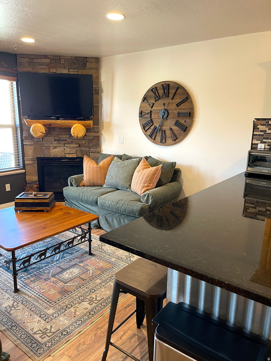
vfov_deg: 69.4
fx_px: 261
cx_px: 136
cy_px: 180
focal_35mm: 25
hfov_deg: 54.9
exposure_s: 1/60
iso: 160
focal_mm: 5.1
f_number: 1.6
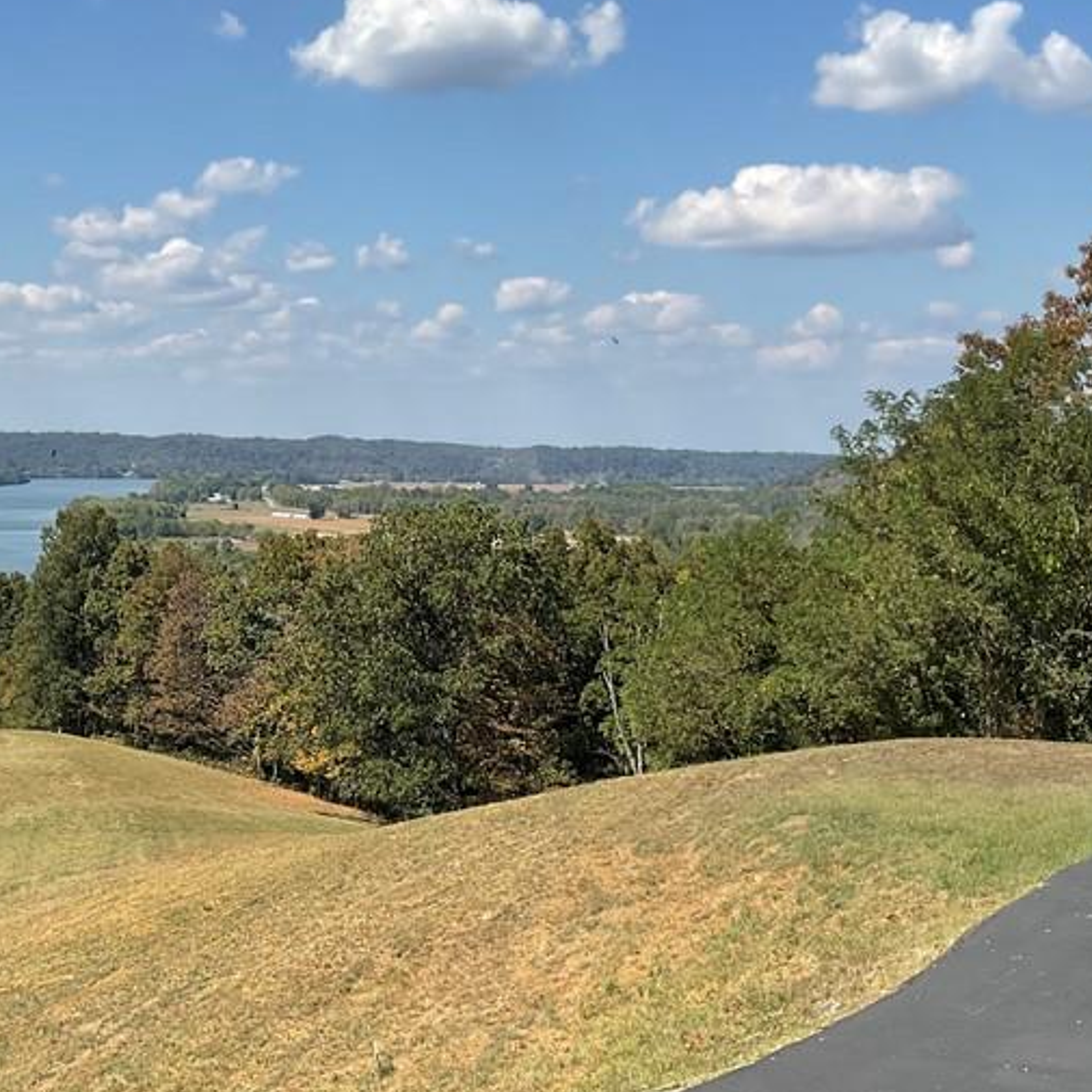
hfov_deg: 31.3
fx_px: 1856
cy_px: 450
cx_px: 117
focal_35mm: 52
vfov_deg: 32.7
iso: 16
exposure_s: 1/2227
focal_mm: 3
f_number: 1.8
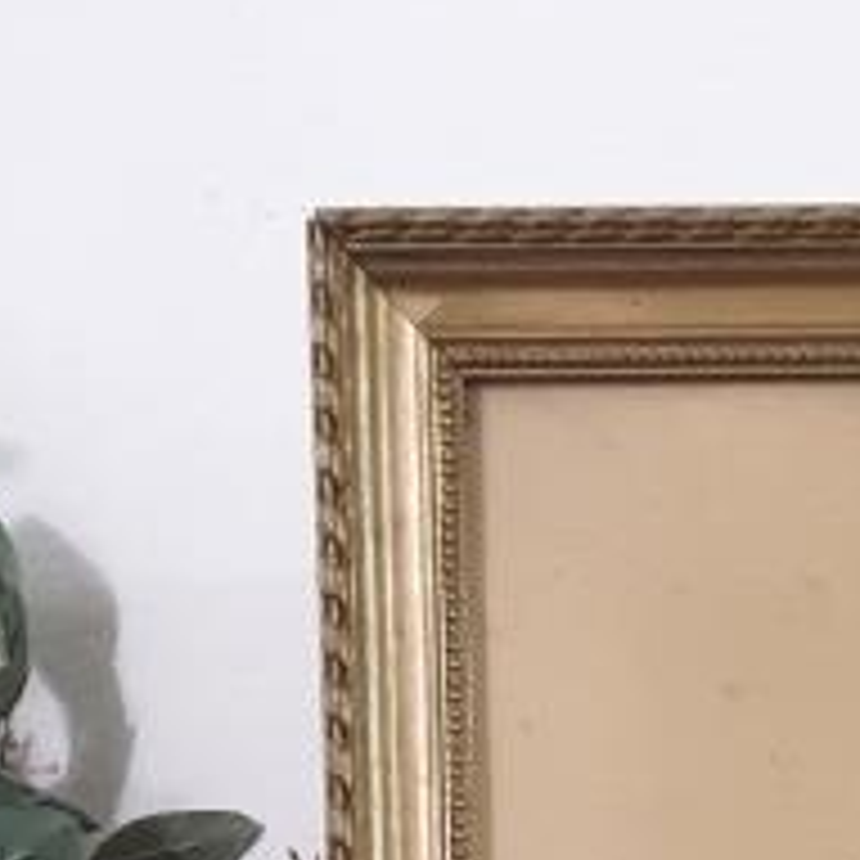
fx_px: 3457
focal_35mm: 123
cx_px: 1022
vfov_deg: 11.7
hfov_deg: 13.8
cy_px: 2035
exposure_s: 1/50
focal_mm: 4.3
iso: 200
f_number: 1.5
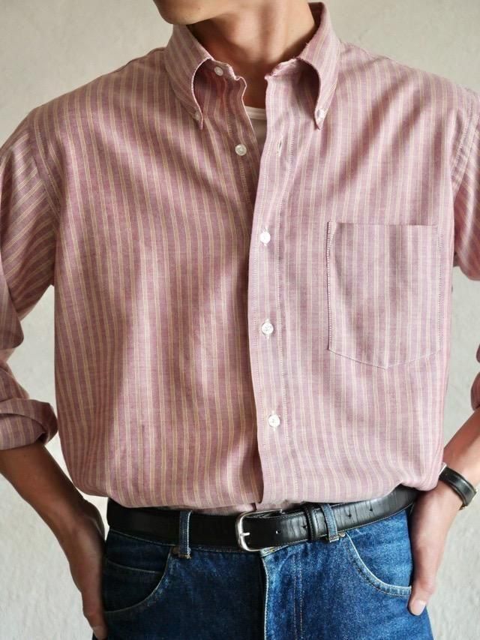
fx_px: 1701
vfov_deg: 21.3
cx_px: 240
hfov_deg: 16.1
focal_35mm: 92
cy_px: 320
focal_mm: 46
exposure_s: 1/100
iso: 1250
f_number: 3.9
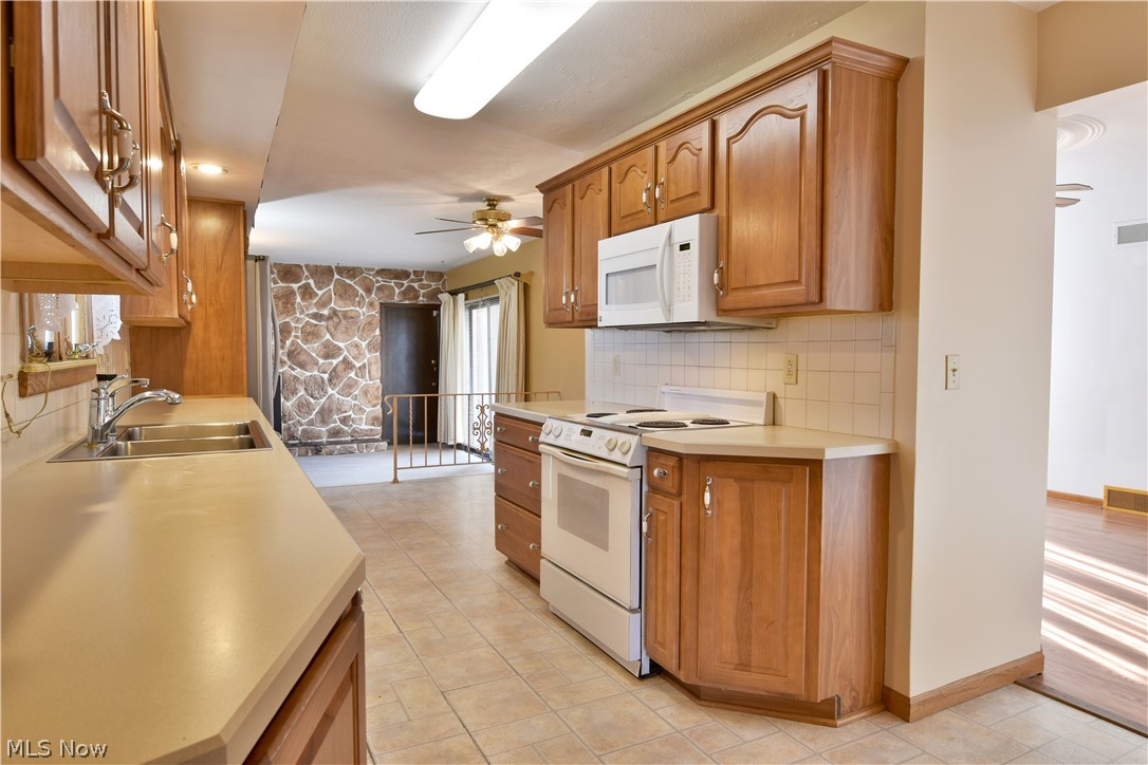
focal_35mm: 21
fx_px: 670
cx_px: 574
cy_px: 382
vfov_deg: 59.5
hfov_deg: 81.2
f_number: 5.6
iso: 200
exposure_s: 1/8
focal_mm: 14
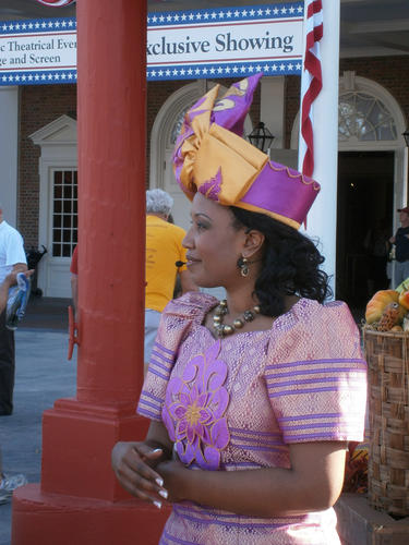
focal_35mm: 101
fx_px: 1591
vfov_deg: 19.4
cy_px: 272
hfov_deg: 14.6
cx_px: 204
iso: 100
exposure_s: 1/80
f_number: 5.4
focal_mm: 17.8
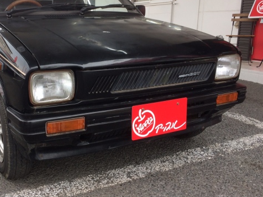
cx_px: 89
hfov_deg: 47.1
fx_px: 296
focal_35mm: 39
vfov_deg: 36.7
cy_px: 82
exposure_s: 1/60
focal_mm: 4.15
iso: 32
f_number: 2.2
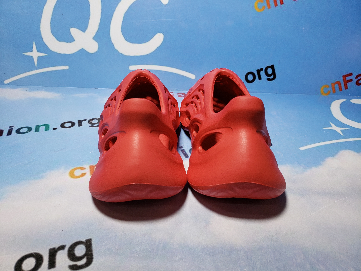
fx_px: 271
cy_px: 136
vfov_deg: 53.1
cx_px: 180
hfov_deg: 67.3
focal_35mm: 26
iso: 50
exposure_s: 1/316
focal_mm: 4.3
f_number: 1.5
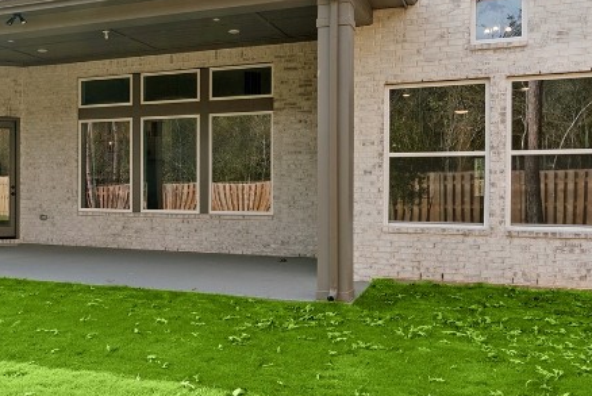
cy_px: 178
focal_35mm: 42
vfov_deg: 31.9
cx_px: 124
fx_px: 691
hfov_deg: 44.3
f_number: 9
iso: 100
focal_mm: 16
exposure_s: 1/80
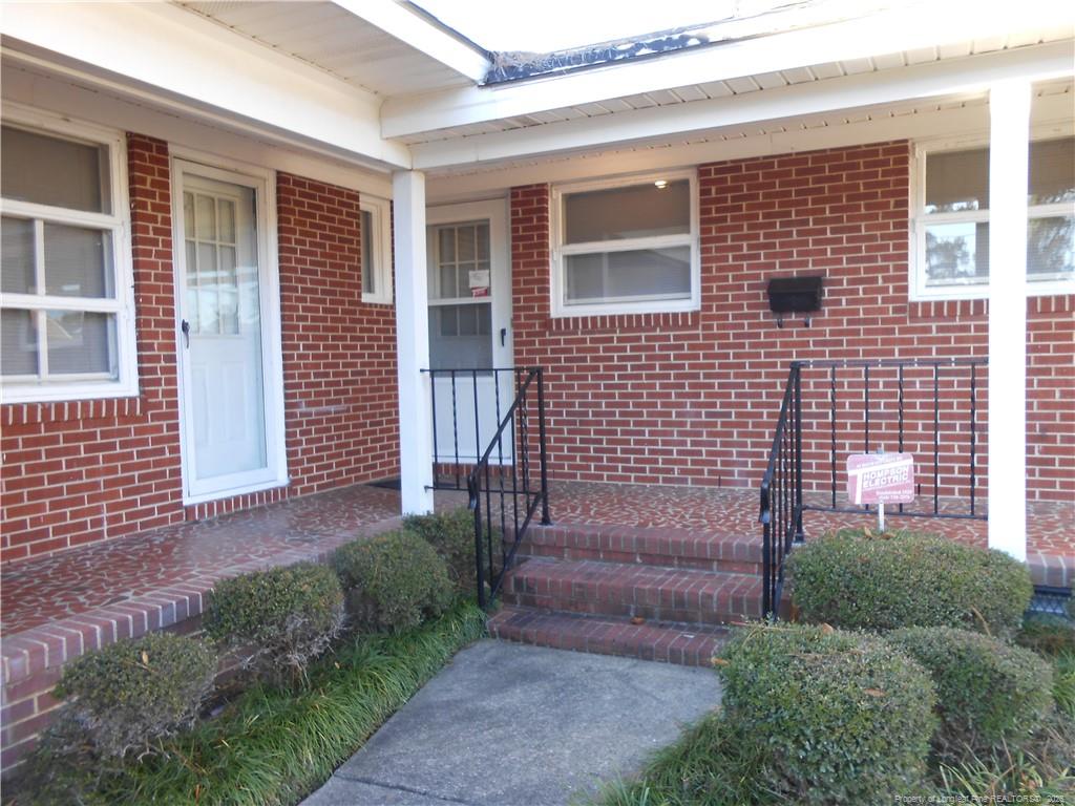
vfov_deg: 53.1
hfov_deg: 67.3
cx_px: 538
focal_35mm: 26
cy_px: 403
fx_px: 807
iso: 100
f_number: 3.5
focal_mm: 4.6
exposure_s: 1/30
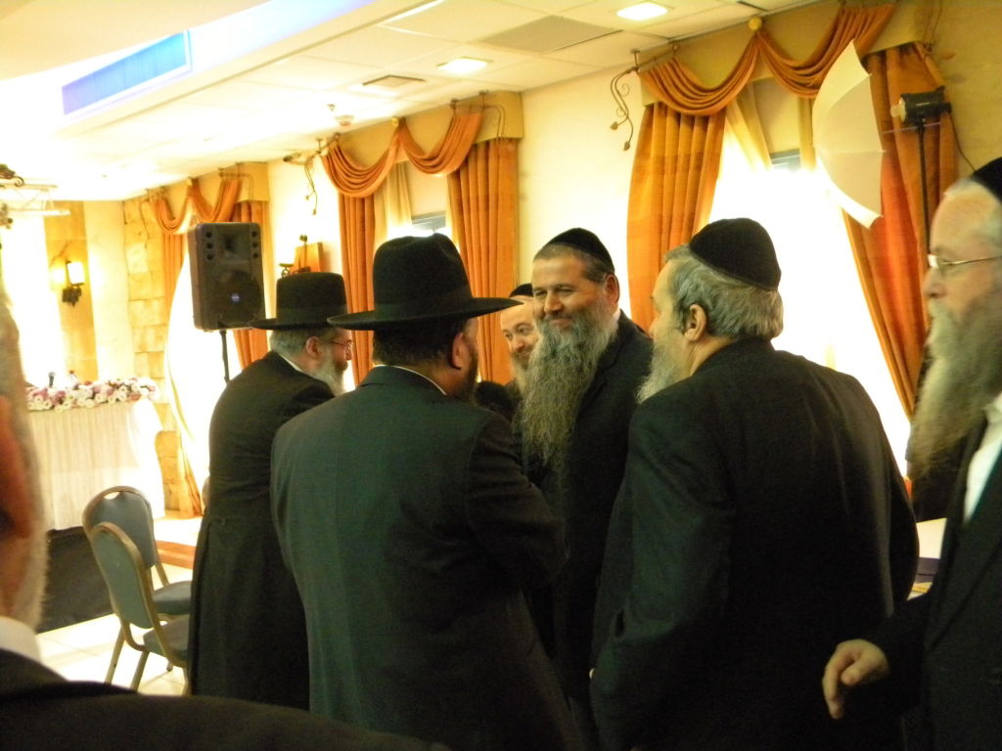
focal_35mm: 36
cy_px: 376
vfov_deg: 39.7
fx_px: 1042
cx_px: 501
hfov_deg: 51.4
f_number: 3.7
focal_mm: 6.4
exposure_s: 1/68.6
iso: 800
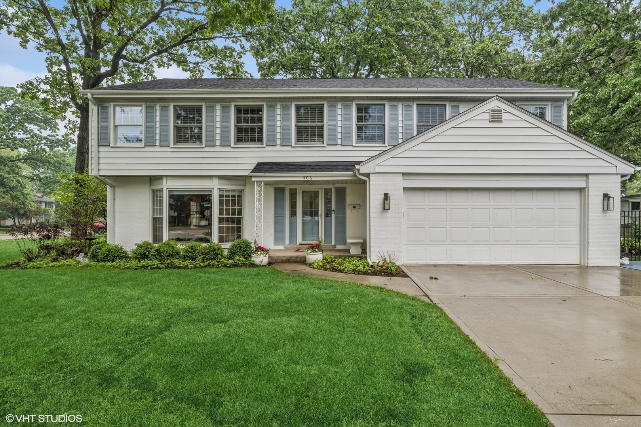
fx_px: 303
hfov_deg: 93.3
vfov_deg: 70.5
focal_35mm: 17
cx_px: 320
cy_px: 214
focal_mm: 17
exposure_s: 1/200
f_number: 8
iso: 200
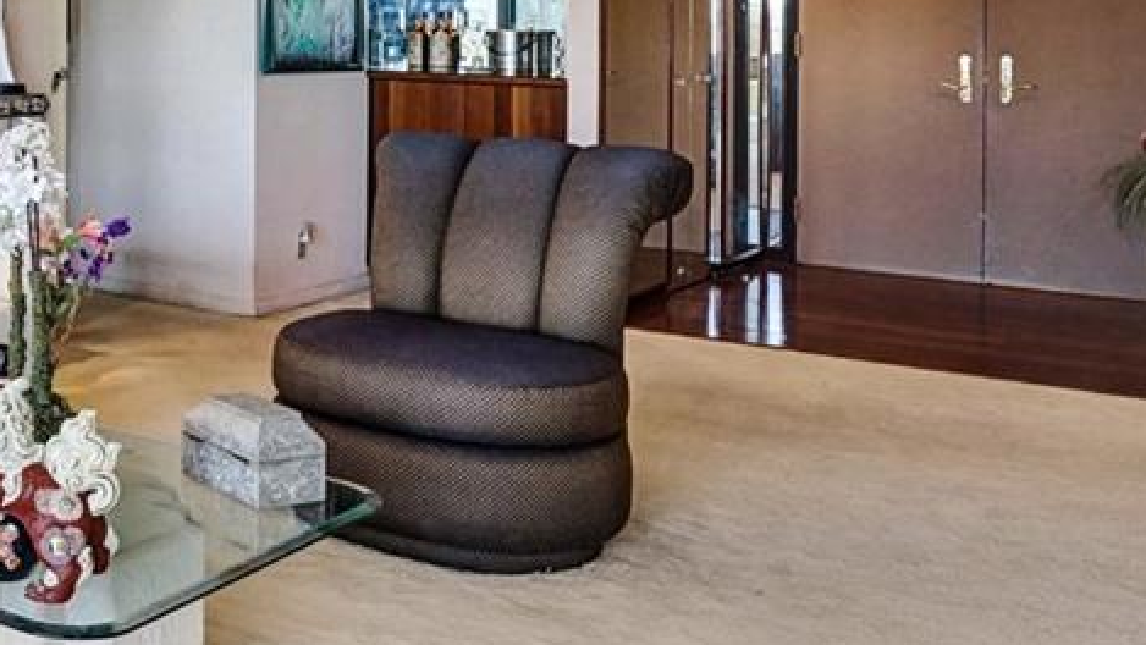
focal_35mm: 50
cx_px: -249
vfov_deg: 23.0
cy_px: 2
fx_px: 1520
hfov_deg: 33.2
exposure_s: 1/400
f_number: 4
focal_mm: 14
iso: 1250
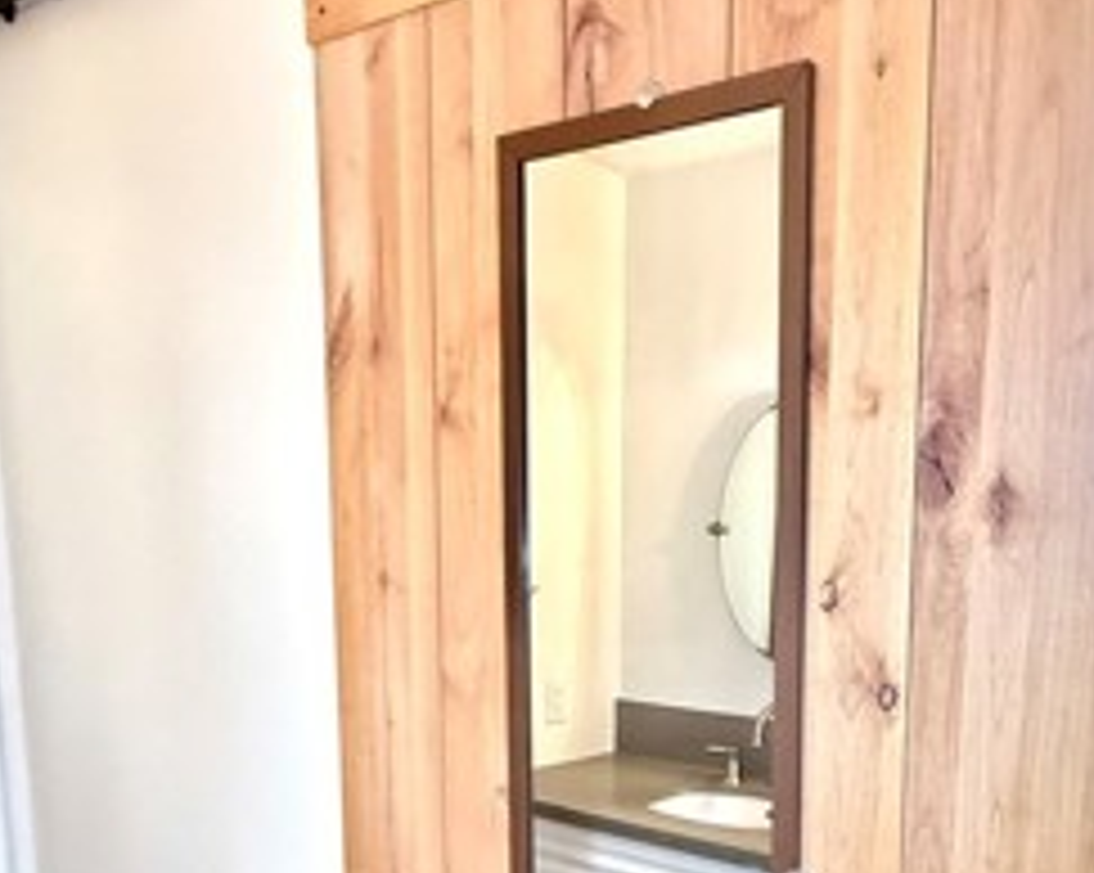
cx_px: 756
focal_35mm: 36
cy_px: 684
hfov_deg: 49.2
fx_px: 1165
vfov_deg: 39.7
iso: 800
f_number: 2.2
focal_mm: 2.22
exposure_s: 1/60
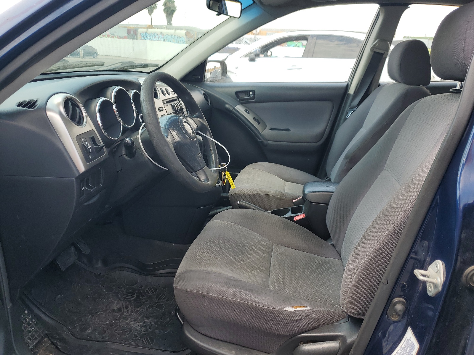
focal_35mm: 26
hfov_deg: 67.3
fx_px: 356
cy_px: 178
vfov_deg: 53.1
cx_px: 237
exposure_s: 1/500
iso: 50
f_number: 1.5
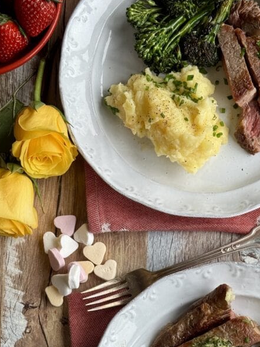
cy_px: 269
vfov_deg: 24.7
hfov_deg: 18.8
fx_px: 781
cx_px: 184
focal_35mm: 78
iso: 64
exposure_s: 1/171
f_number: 1.78
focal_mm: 6.76
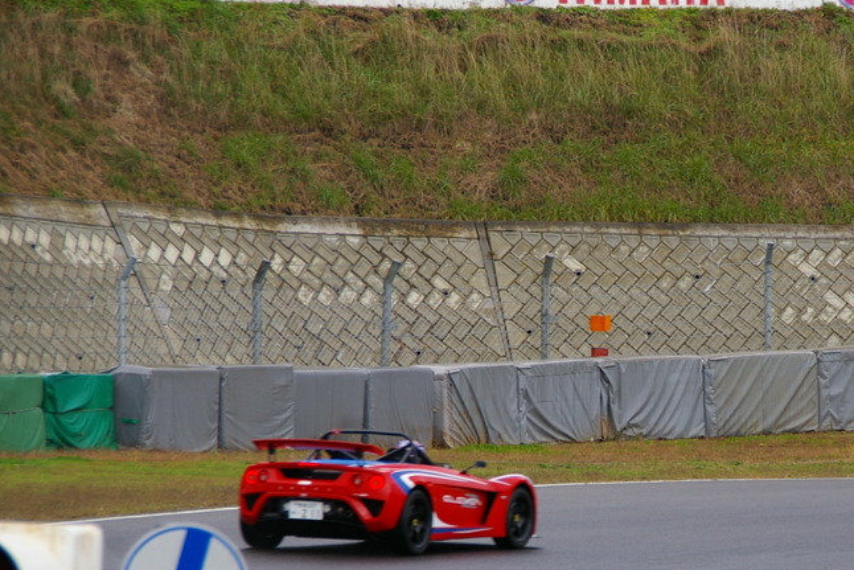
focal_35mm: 340
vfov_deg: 4.0
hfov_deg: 6.1
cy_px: 423
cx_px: 673
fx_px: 8062
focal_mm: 143
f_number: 8
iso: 200
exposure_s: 1/125
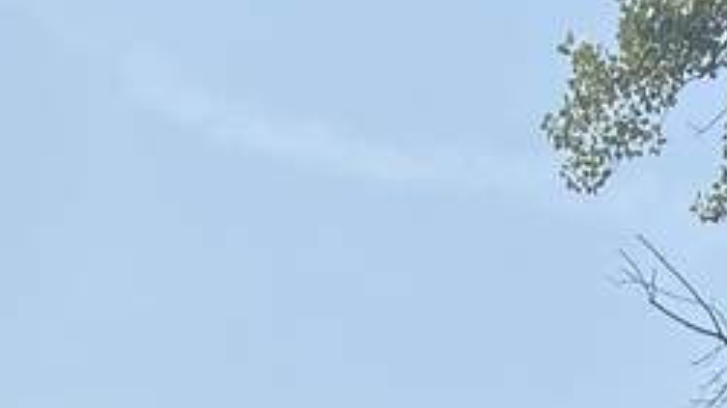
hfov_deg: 17.4
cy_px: 1534
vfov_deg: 7.5
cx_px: 588
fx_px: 2351
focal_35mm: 122
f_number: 1.8
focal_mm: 4.25
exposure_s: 1/3125
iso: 32
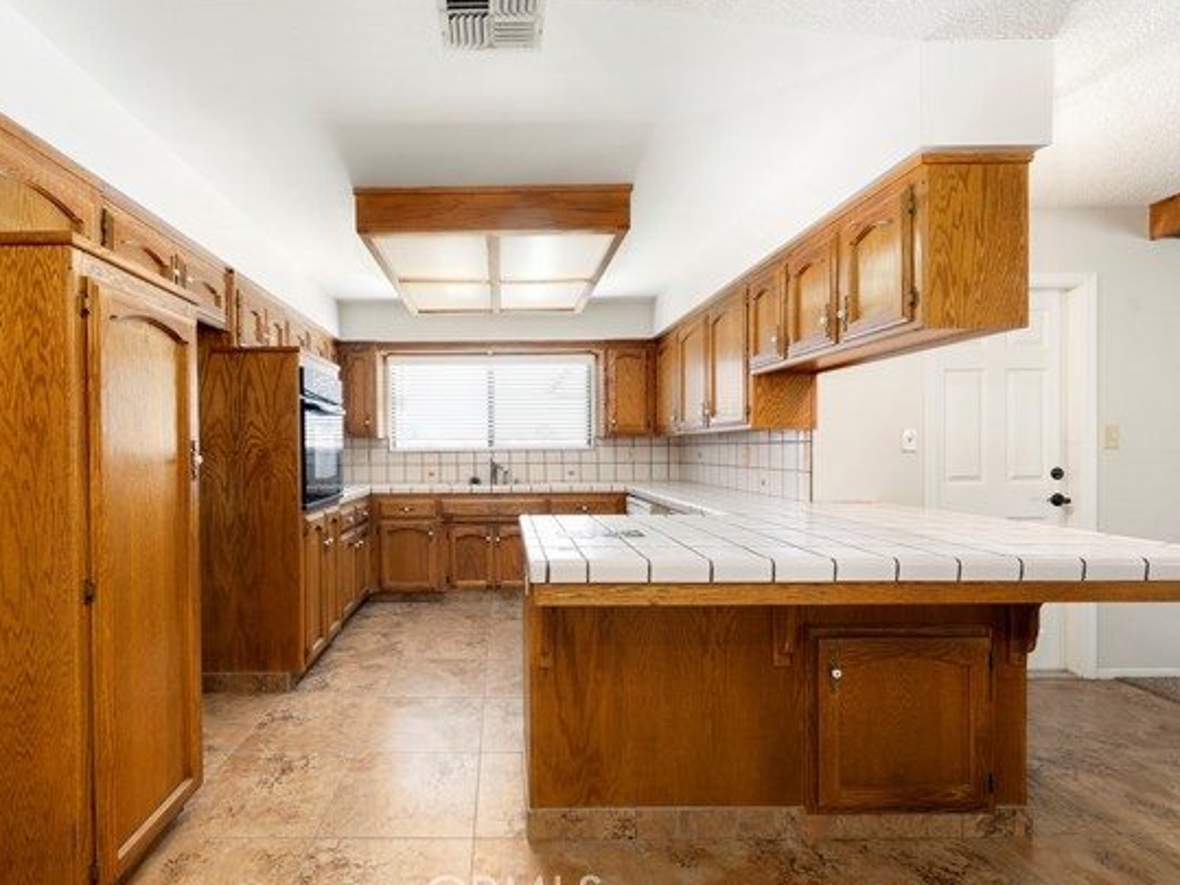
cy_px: 459
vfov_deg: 78.1
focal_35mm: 16
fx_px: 545
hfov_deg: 93.7
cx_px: 497
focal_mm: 14
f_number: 7.1
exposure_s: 1/160
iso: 320
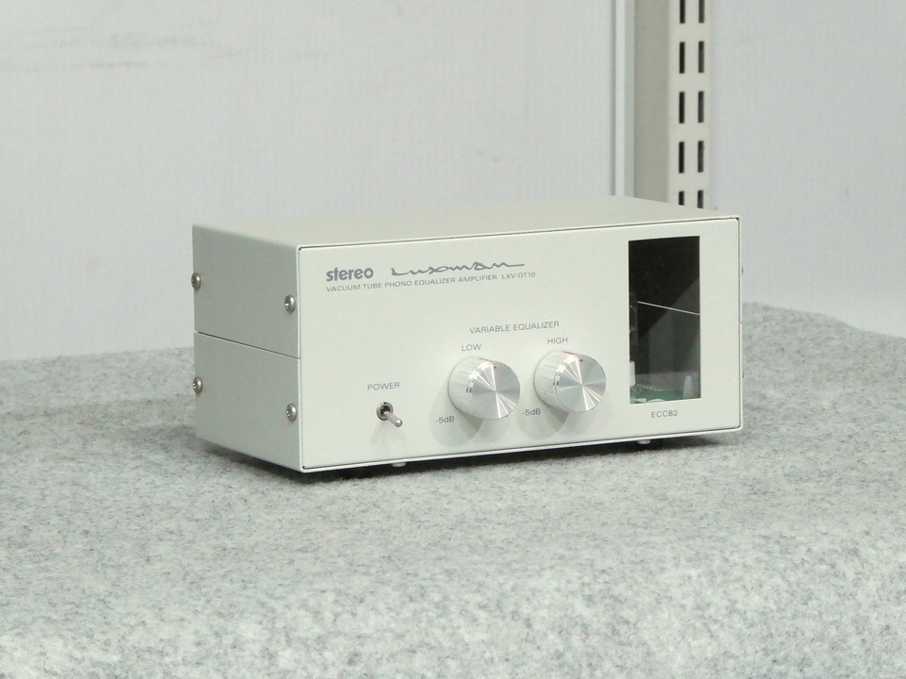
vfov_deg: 9.3
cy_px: 340
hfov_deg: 12.3
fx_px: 4188
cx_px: 453
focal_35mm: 160
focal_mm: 28.7
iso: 1600
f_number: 7.1
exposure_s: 1/20
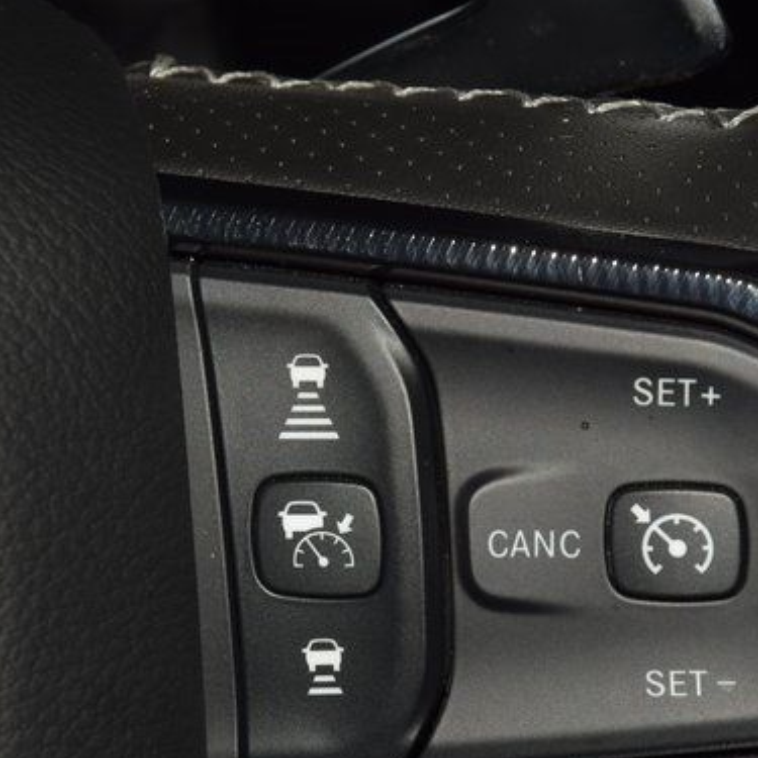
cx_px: 501
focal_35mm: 244
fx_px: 6045
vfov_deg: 7.2
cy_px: 377
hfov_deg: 7.2
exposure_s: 1/125
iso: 100
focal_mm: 70
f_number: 8
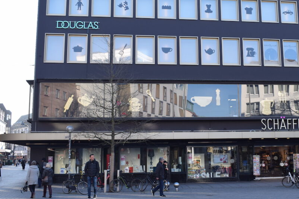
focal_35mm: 48
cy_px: 94
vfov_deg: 28.1
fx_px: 399
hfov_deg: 40.6
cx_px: 197
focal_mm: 22
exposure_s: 1/250
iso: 400
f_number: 8
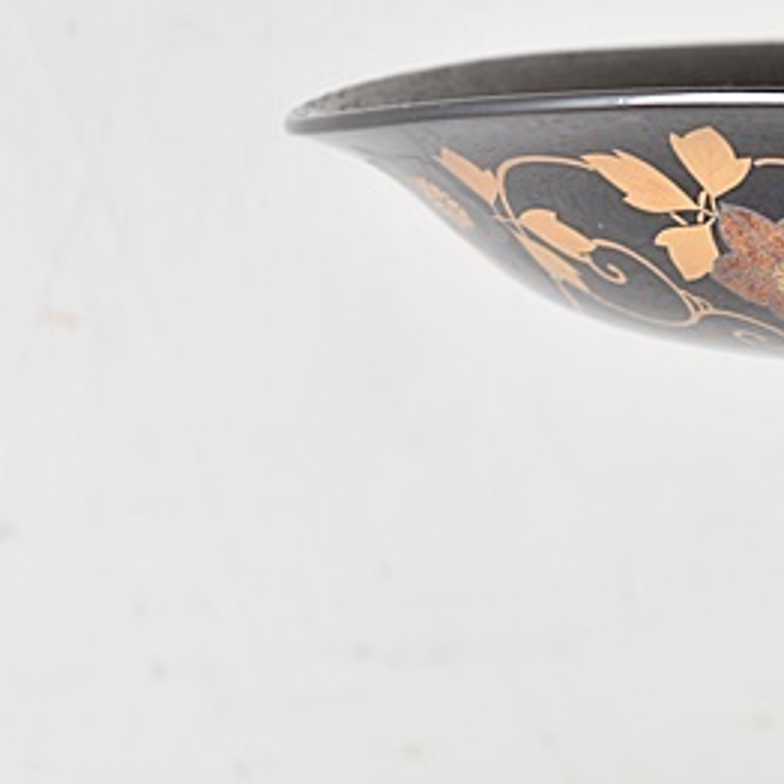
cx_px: 1212
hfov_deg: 7.2
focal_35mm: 240
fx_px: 6161
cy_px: 491
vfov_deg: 7.3
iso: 200
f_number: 5.6
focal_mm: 55
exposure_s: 1/2.5
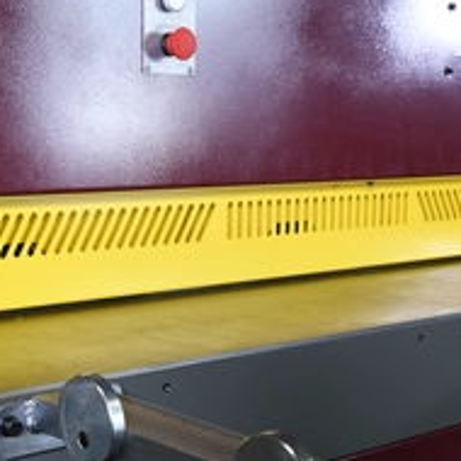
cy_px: 312
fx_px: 1130
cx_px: 201
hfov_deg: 23.0
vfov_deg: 22.9
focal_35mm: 75
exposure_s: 1/25
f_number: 8
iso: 400
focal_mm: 28
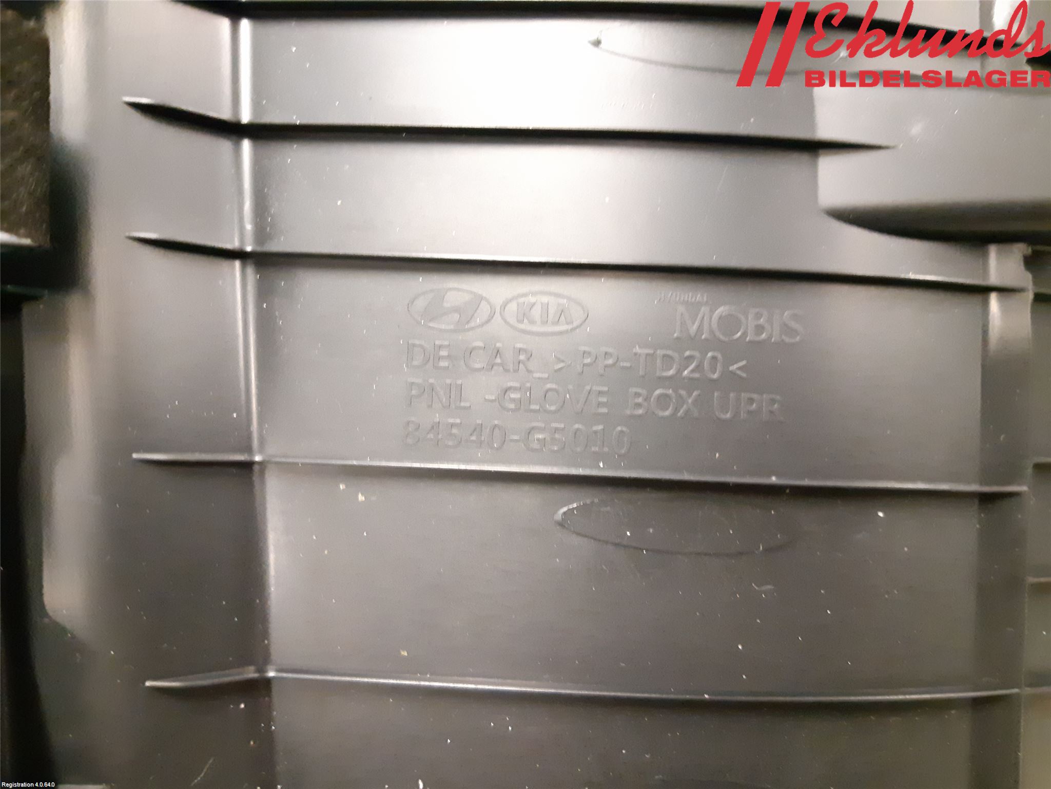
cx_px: 526
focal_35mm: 26
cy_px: 394
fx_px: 789
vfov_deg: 53.1
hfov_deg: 67.3
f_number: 1.7
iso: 800
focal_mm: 3.93
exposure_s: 1/50
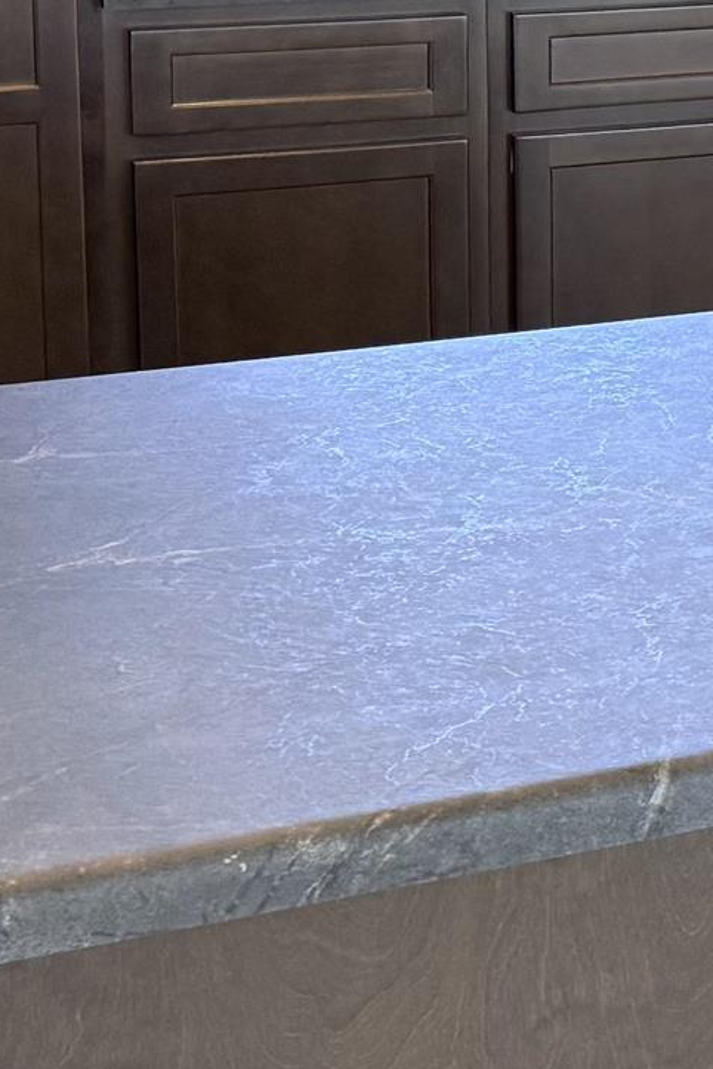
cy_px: -47
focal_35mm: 106
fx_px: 3149
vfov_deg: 18.7
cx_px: 1636
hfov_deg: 11.1
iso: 200
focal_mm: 6.76
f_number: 1.78
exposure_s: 1/139
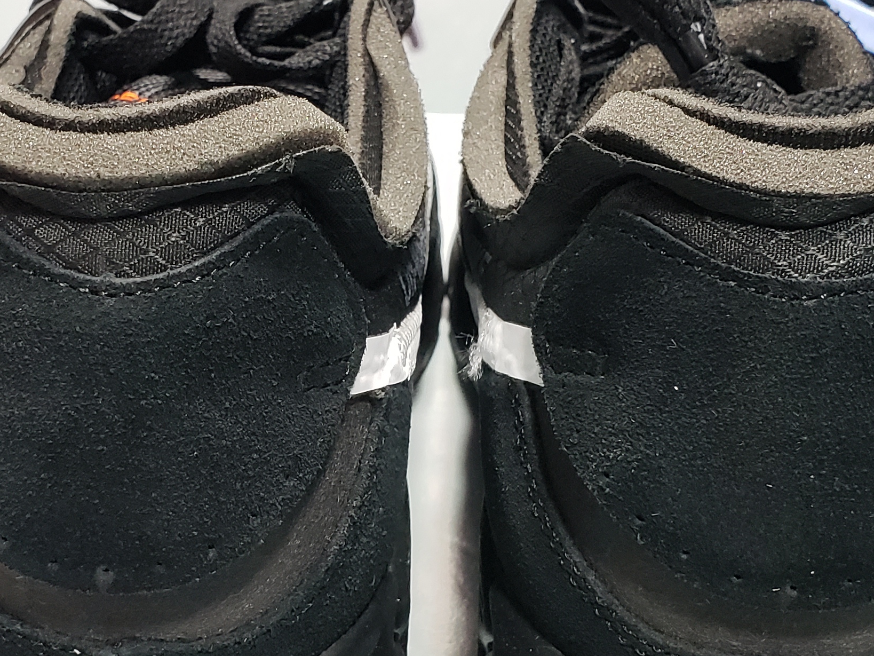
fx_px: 1616
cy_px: 401
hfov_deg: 30.2
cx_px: 356
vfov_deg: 22.9
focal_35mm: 64
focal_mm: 4.3
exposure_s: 1/50
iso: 200
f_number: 2.4
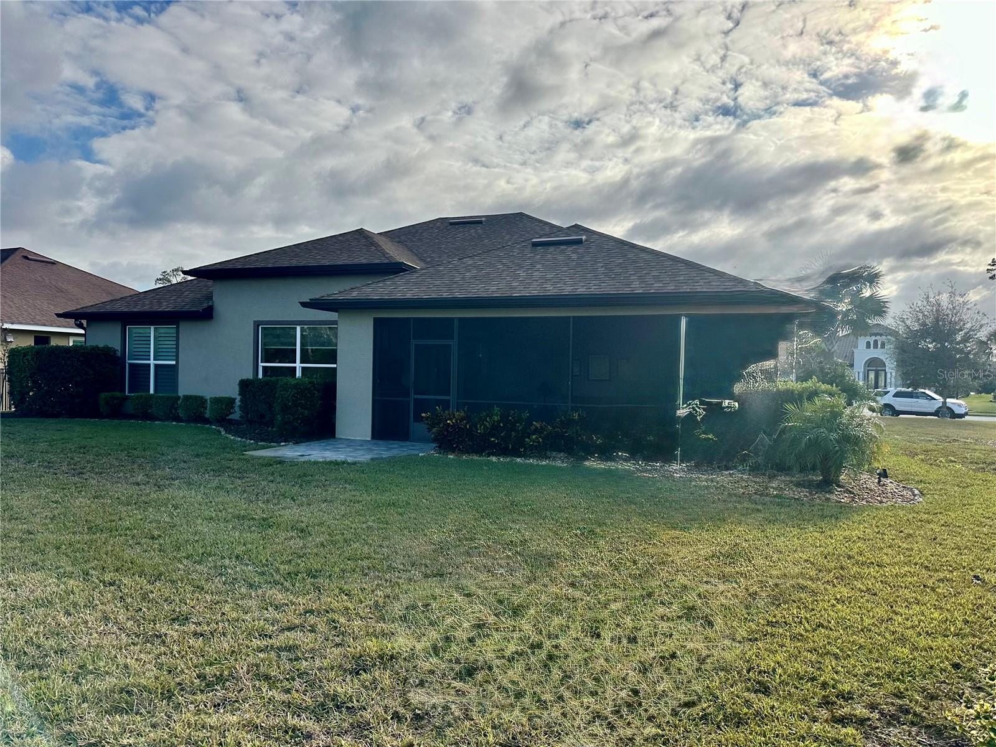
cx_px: 498
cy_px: 374
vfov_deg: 56.8
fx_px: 691
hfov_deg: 71.6
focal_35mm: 24
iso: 80
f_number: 1.78
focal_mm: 6.86
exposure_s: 1/6623
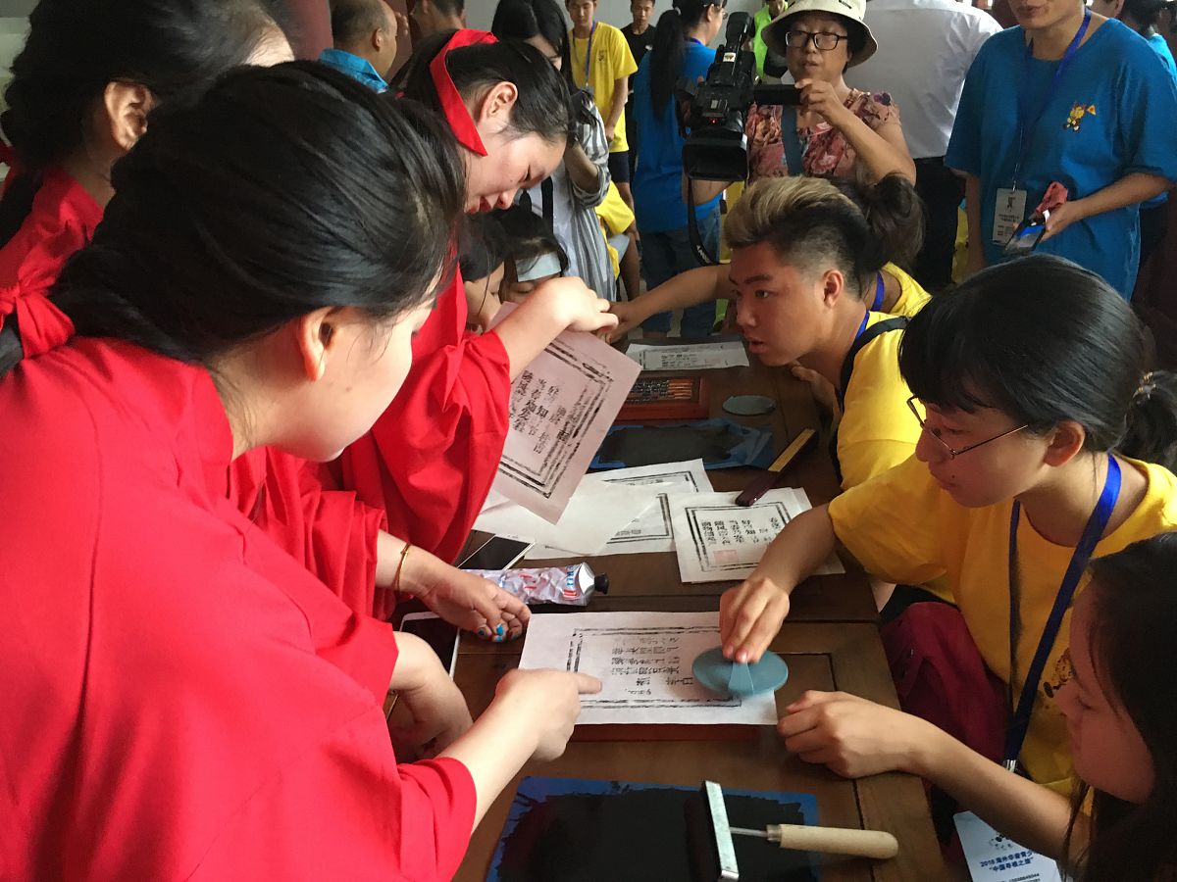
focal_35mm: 29
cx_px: 588
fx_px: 986
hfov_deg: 61.7
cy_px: 441
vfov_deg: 48.2
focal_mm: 4.15
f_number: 2.2
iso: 100
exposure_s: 1/17
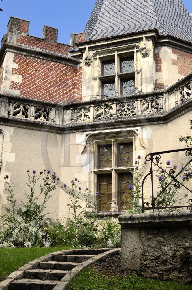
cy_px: 145
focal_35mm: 42
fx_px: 337
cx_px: 96
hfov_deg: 31.8
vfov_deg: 46.5
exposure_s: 1/160
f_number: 5.6
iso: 100
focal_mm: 28
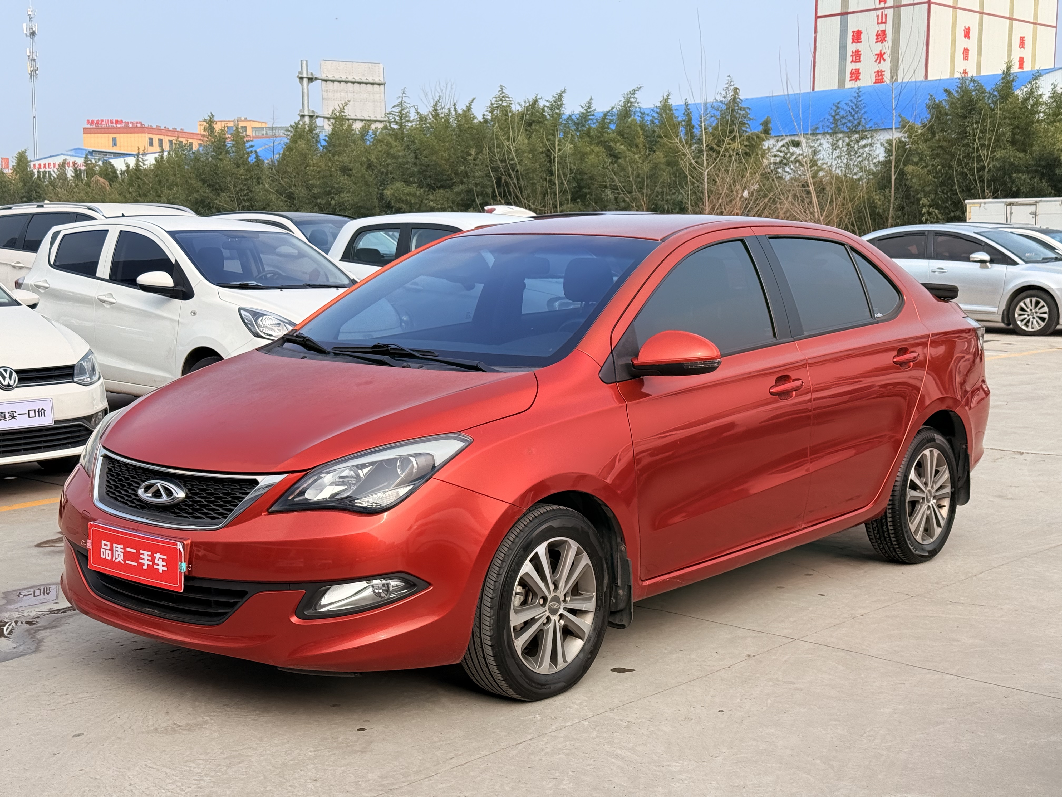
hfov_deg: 39.7
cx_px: 531
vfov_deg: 30.3
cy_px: 398
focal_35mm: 48
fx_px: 1473
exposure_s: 1/4098
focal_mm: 6.76
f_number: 1.78
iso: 80
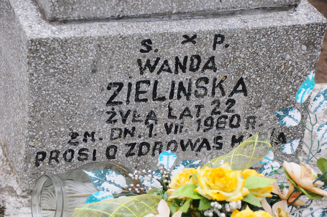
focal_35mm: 135
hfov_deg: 15.2
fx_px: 1225
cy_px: 108
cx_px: 164
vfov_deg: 10.1
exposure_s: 1/500
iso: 640
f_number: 7.1
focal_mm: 90
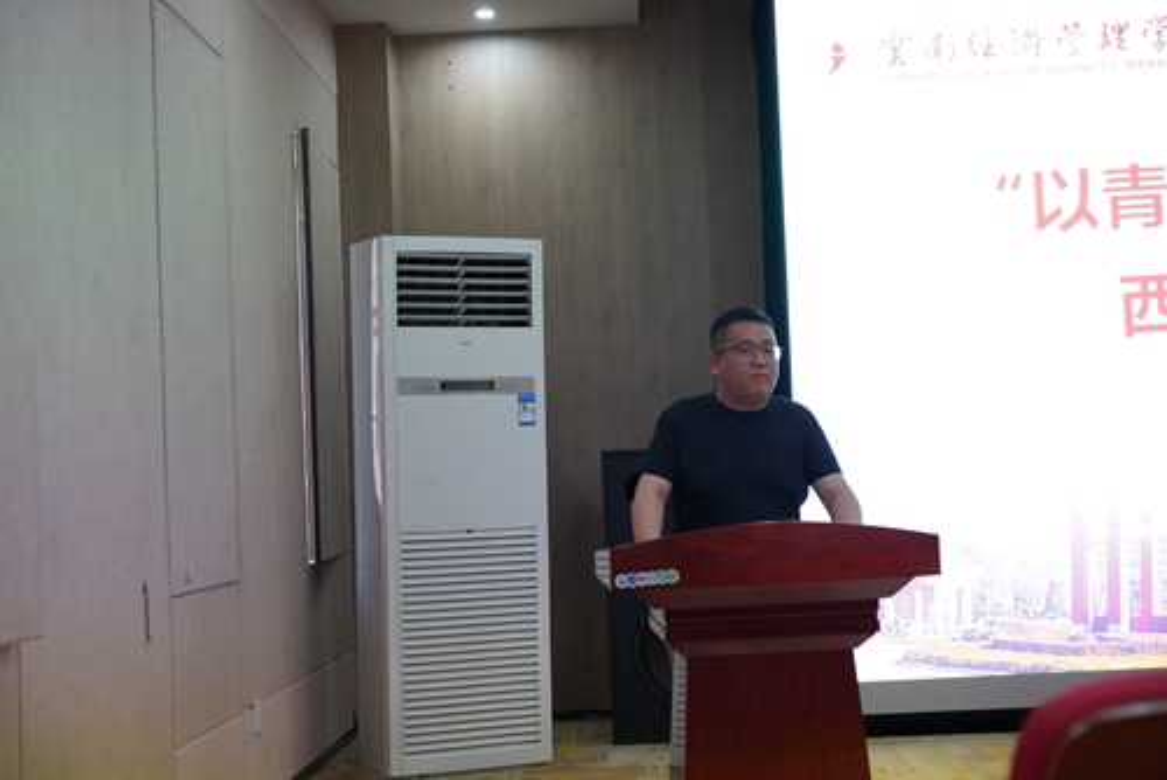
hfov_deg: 35.4
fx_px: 1826
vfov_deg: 24.1
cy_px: 390
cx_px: 584
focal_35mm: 56
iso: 4000
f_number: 4
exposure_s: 1/160
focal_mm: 56.3
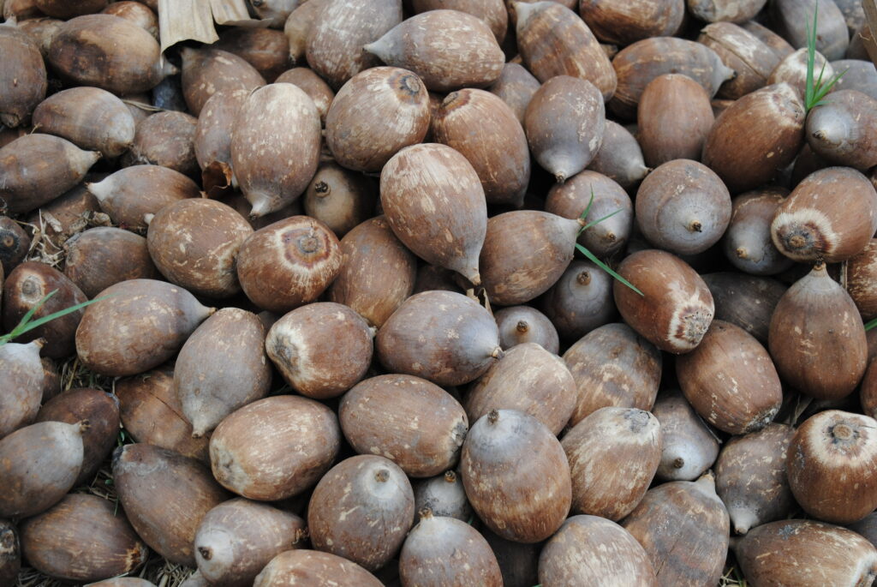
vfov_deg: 25.8
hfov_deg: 37.8
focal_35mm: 52
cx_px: 438
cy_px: 294
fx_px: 1280
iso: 100
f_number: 5.6
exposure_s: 1/125
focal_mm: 35
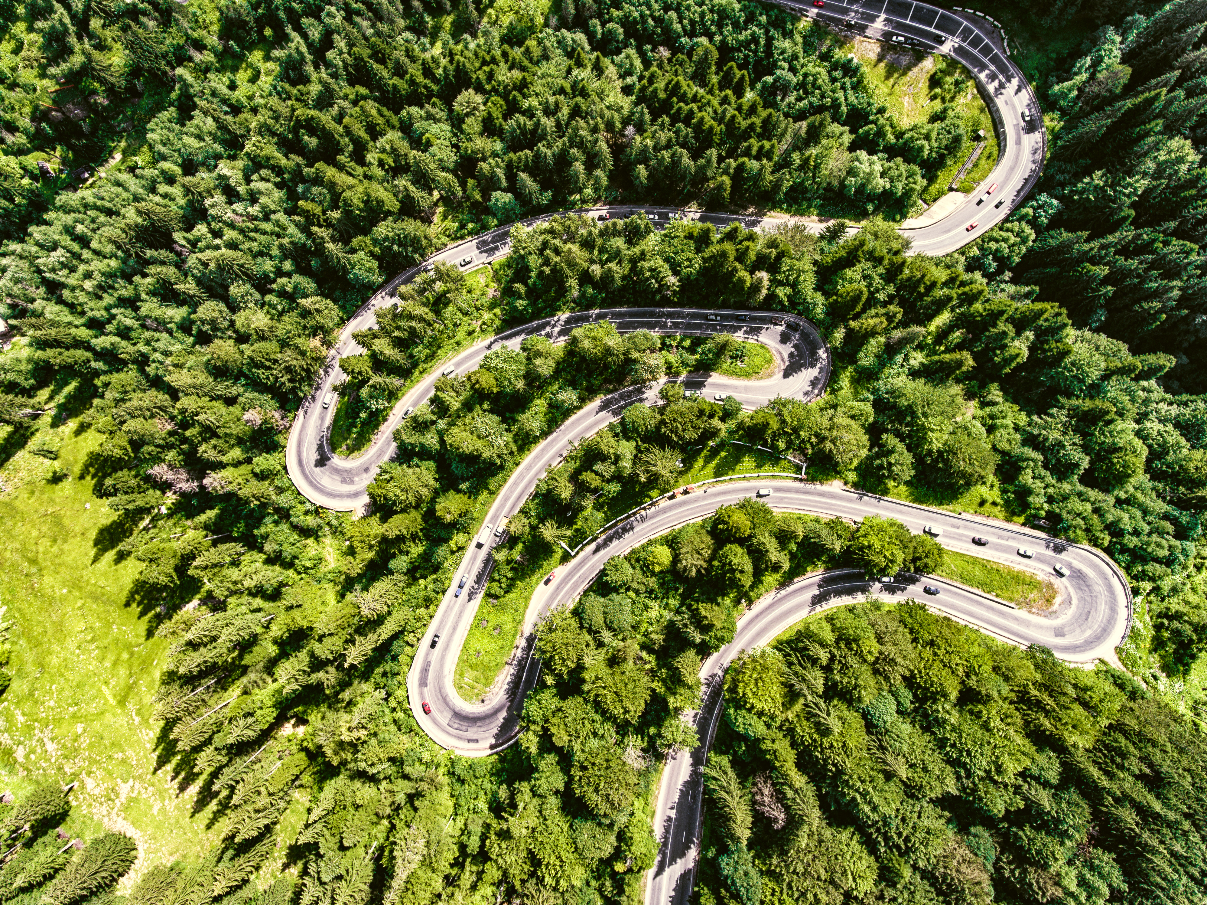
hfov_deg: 81.8
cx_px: 604
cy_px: 452
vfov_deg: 65.9
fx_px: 697
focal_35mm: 20
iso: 100
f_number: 2.8
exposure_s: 1/300
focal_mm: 3.61
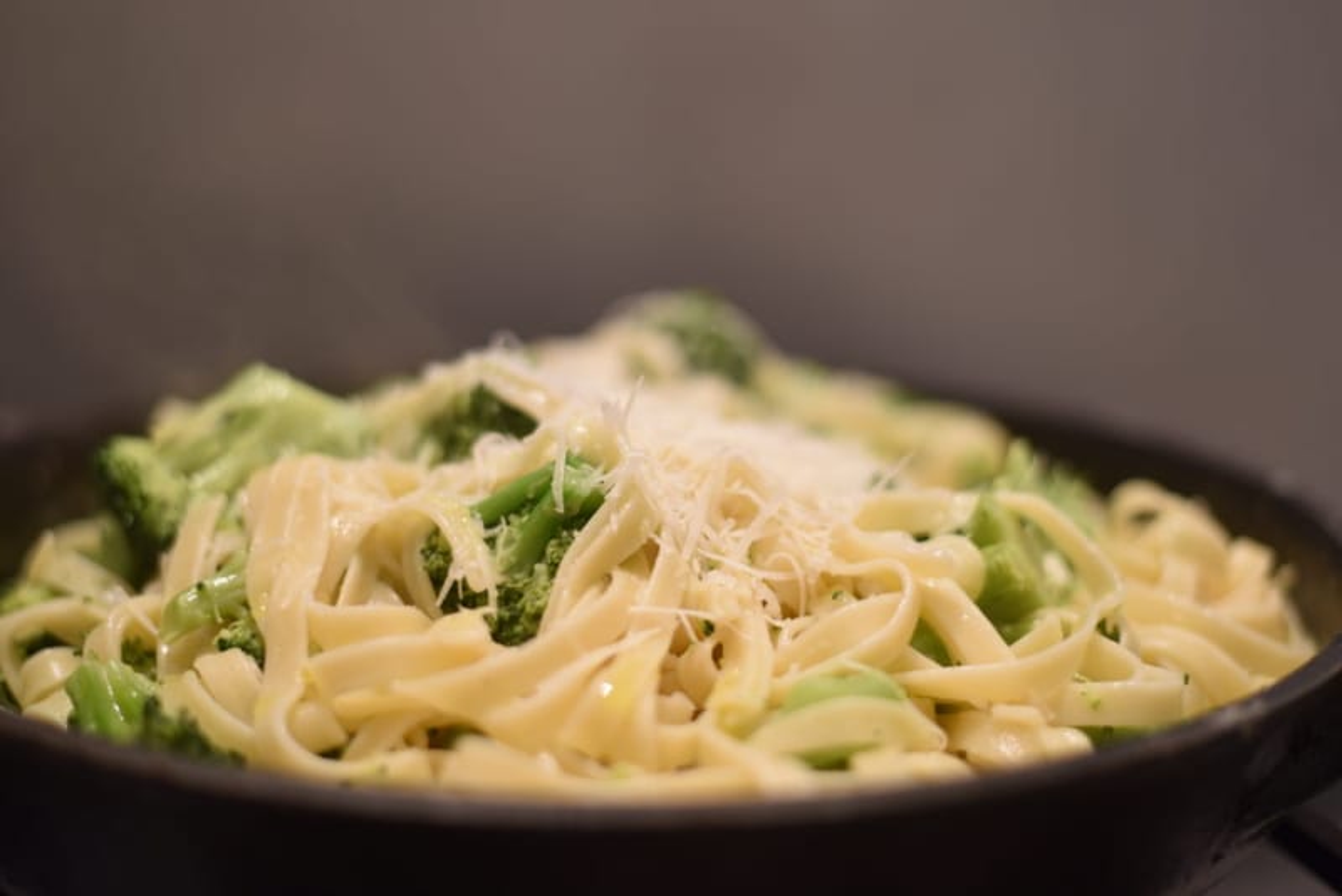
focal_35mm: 50
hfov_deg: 39.6
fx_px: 1864
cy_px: 448
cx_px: 671
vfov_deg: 27.0
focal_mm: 50
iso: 800
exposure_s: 1/60
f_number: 2
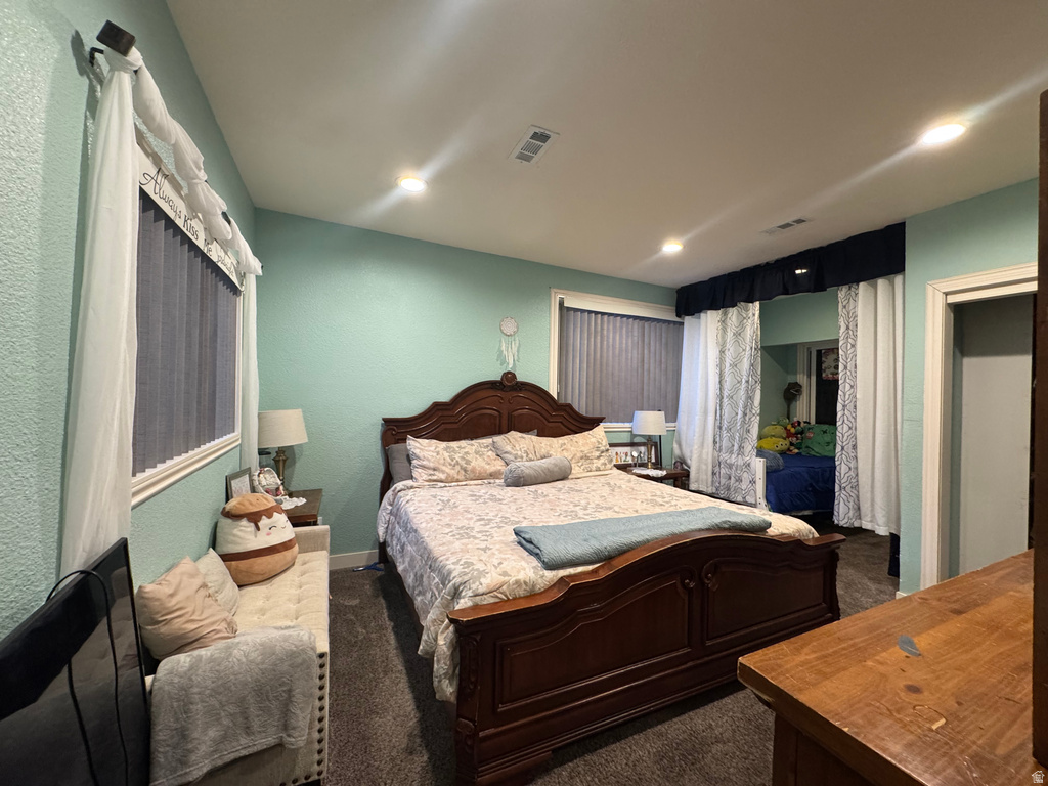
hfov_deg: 102.1
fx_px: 424
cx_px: 524
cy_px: 393
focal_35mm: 14
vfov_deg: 85.7
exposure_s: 1/120
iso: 320
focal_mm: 2.22
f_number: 2.2
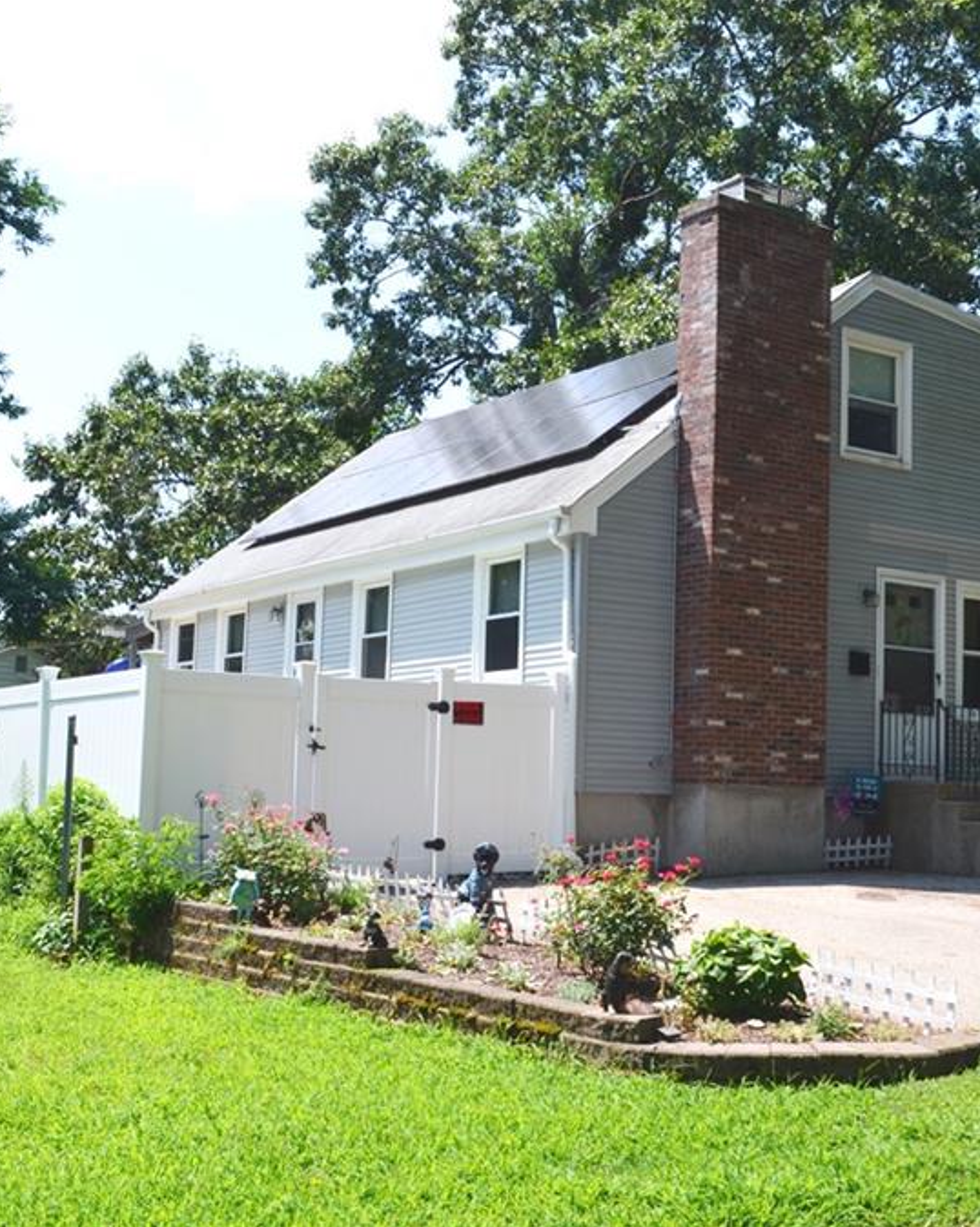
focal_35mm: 47
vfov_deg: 39.6
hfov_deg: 31.8
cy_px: 614
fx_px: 1705
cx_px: 661
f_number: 11
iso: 140
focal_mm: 22
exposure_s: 1/125
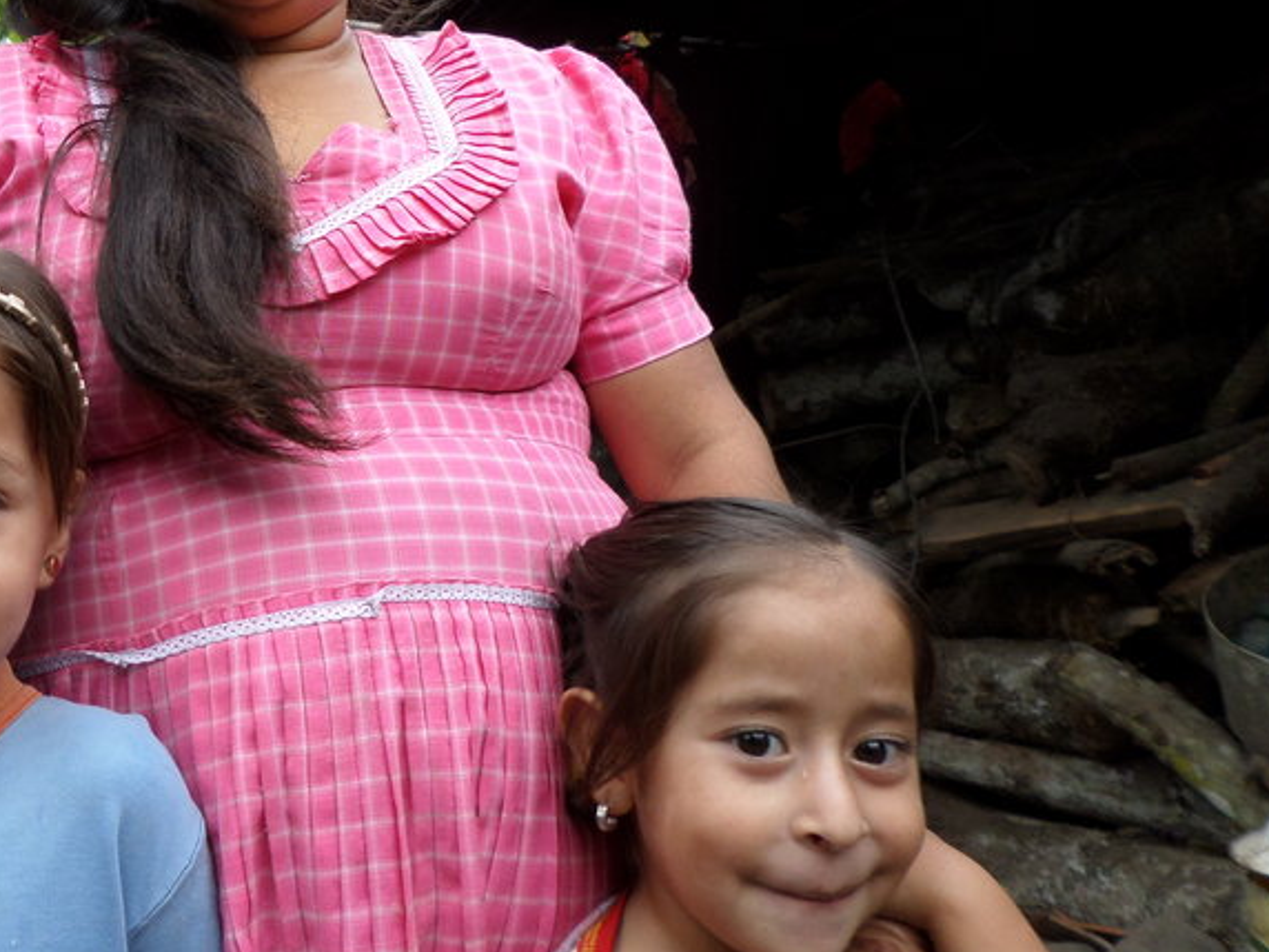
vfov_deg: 33.4
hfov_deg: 41.7
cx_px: 235
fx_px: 1576
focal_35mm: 43
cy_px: 337
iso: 80
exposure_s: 1/60
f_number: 3.1
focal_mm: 4.3
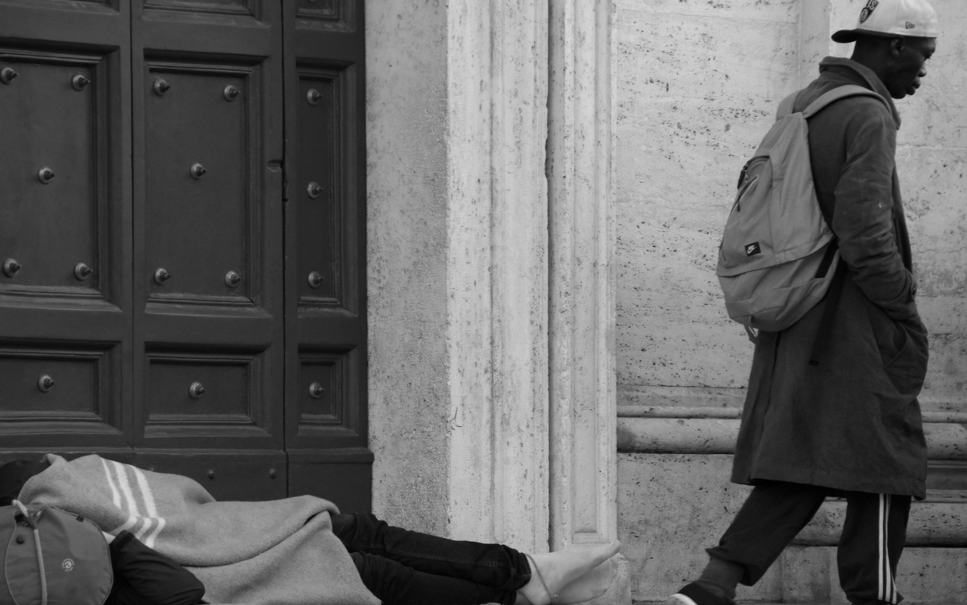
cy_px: 318
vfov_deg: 4.3
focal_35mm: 307
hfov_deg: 6.8
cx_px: 483
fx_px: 8091
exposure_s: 1/100
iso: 800
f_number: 6.3
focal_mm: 200
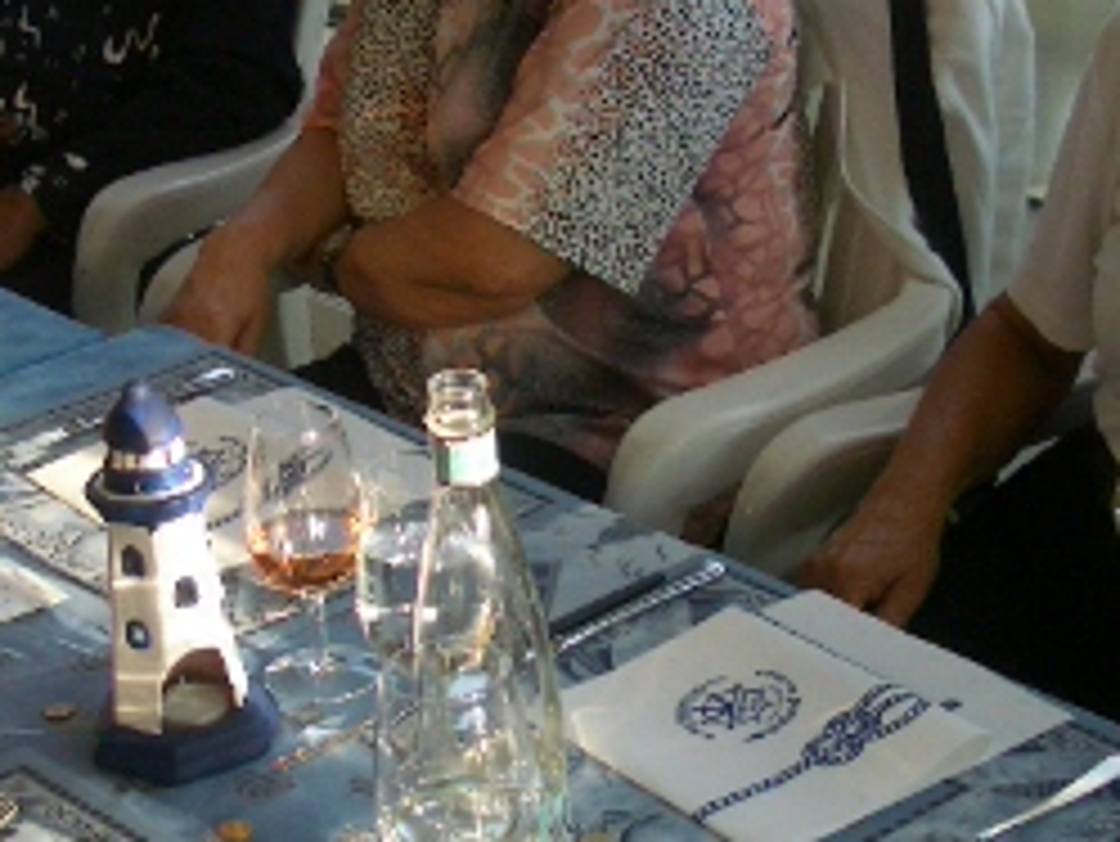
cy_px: 257
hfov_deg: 21.8
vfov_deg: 16.4
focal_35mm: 90
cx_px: 567
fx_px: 2913
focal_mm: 5.8
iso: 50
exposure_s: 1/200
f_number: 2.6
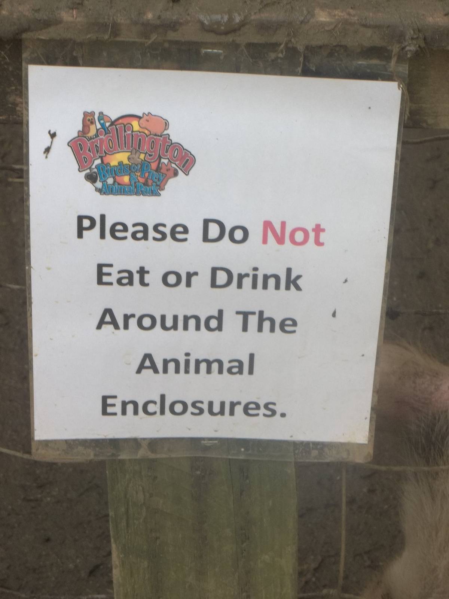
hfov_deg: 12.7
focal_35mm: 117
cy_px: 300
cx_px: 224
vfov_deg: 16.8
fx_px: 2023
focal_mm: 21
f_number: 5.1
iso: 137
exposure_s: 1/60
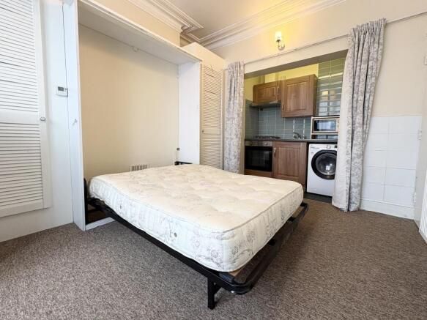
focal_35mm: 14
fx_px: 173
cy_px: 160
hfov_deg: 102.1
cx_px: 214
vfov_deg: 85.7
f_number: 2.2
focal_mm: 2.22
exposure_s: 1/50
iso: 125
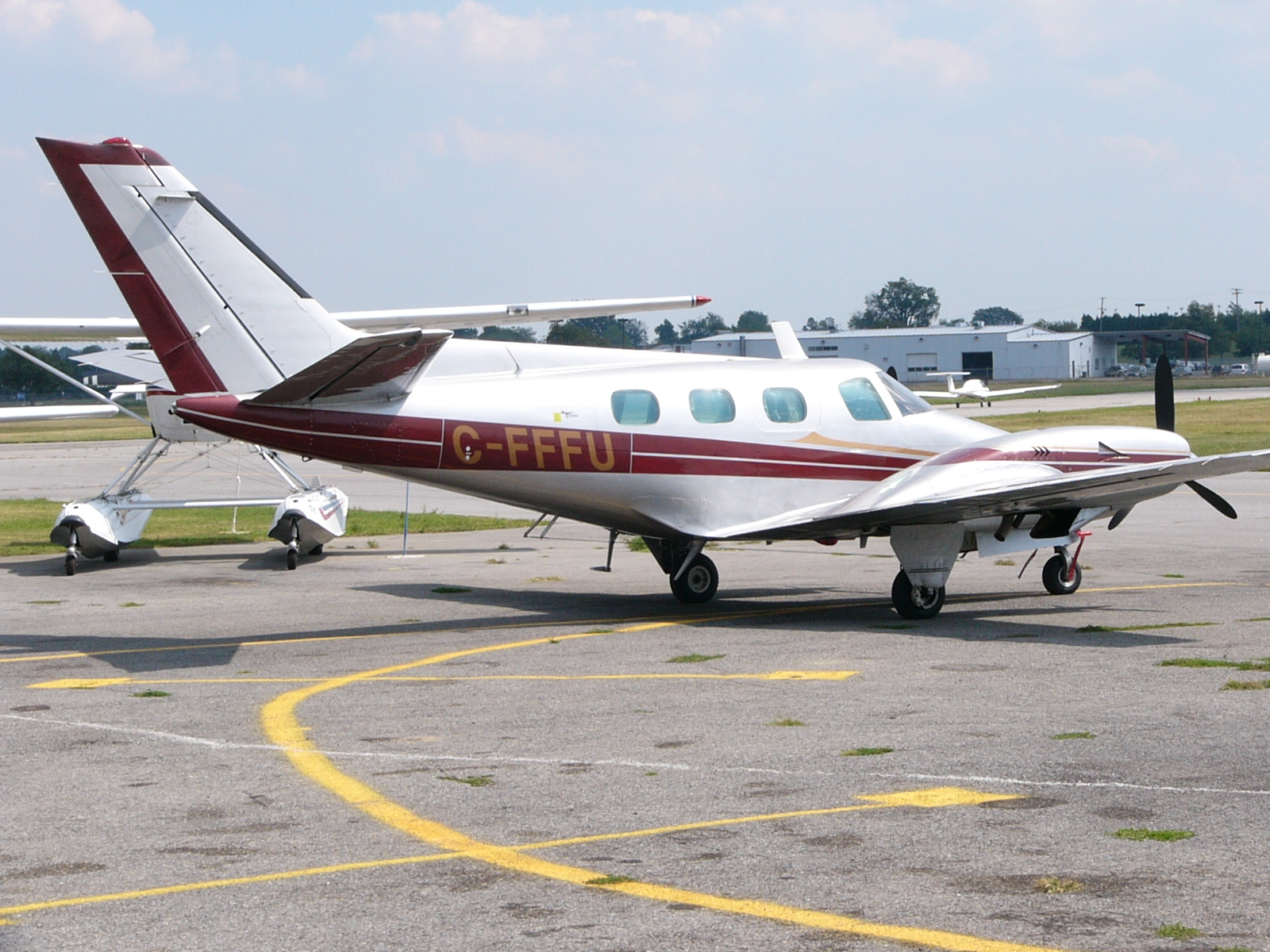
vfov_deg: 16.2
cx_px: 635
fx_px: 3339
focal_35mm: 91
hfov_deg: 21.5
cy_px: 476
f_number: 4
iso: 50
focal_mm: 12
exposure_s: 1/250
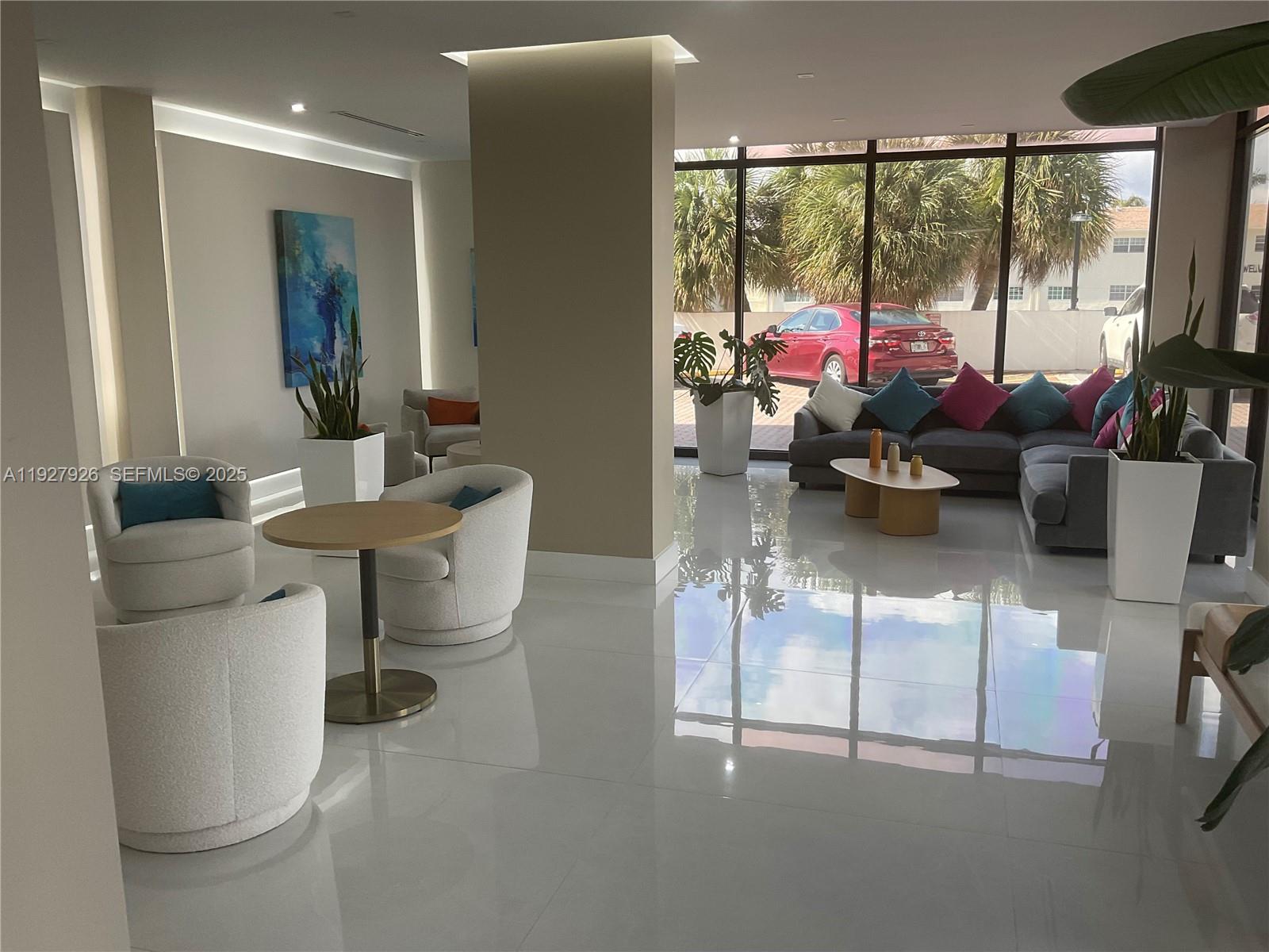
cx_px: 634
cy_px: 476
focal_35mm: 29
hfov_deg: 61.7
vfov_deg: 48.2
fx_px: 1063
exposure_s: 1/113
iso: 32
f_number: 1.8
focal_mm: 3
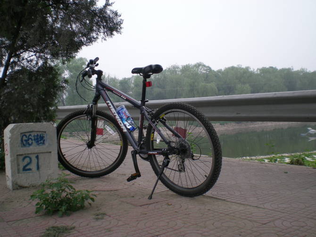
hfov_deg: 49.0
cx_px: 158
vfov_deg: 37.7
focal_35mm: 38
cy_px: 118
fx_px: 347
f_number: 4.6
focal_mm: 6.3
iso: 50
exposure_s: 1/217
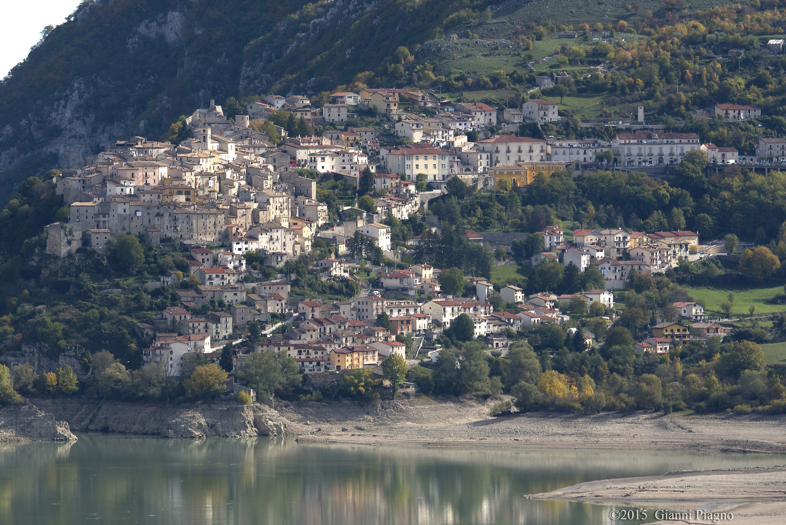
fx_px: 8582
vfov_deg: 3.5
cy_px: 200
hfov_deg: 5.2
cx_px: 242
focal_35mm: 393
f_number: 13
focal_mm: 280
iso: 400
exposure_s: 1/640
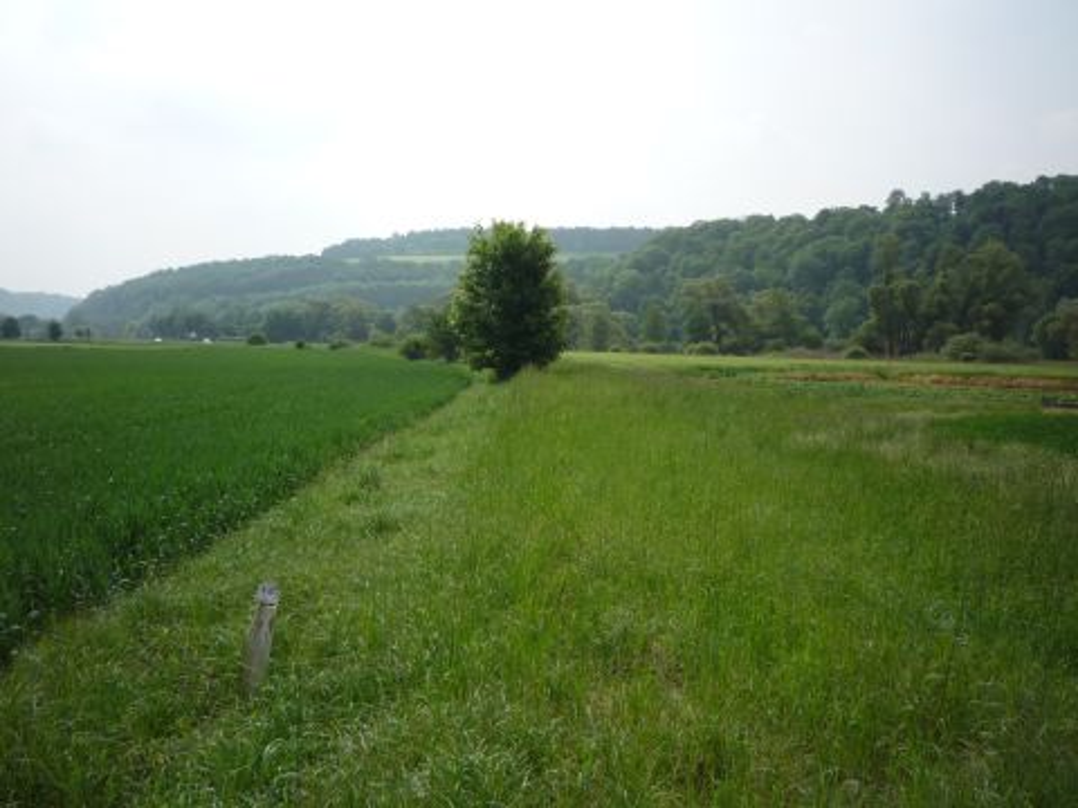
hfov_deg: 56.8
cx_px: 539
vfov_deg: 44.2
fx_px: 997
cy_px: 404
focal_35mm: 32
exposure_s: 1/500
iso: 100
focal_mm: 5.2
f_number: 5.6
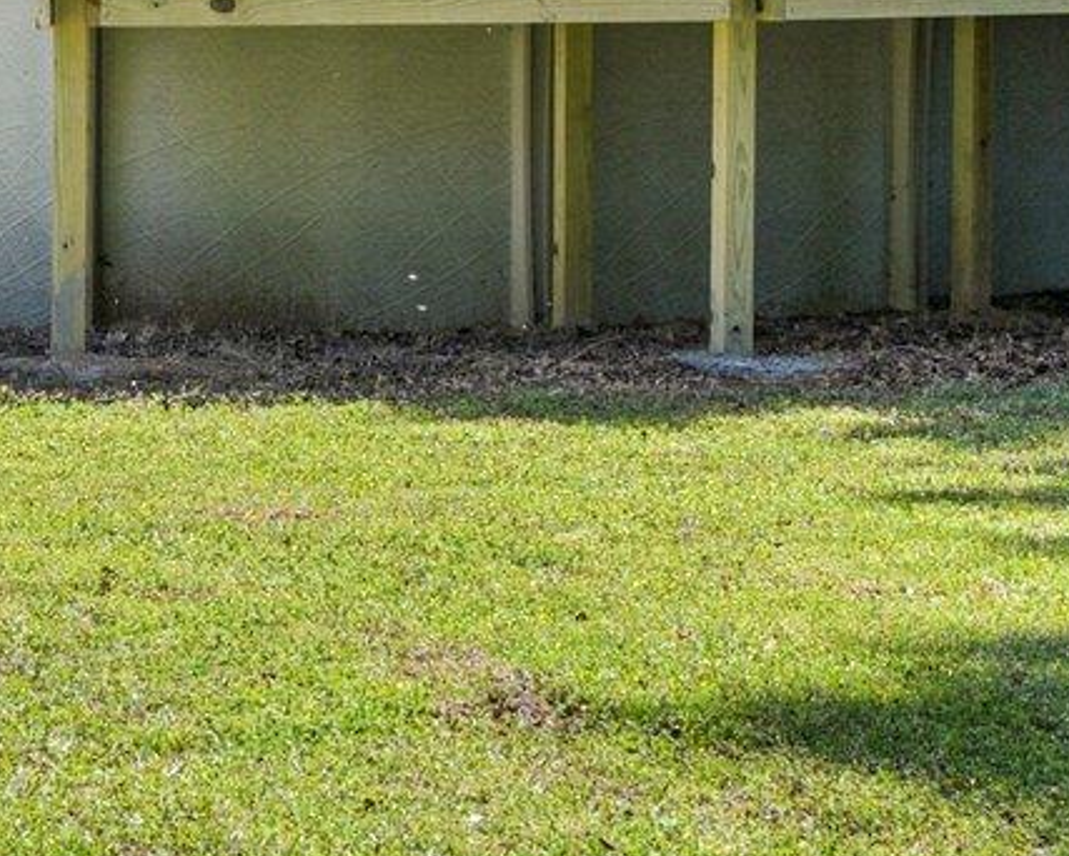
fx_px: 4273
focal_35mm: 135
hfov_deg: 14.3
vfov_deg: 11.1
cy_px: -287
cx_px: 461
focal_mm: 30
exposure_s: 1/160
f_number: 8
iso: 100
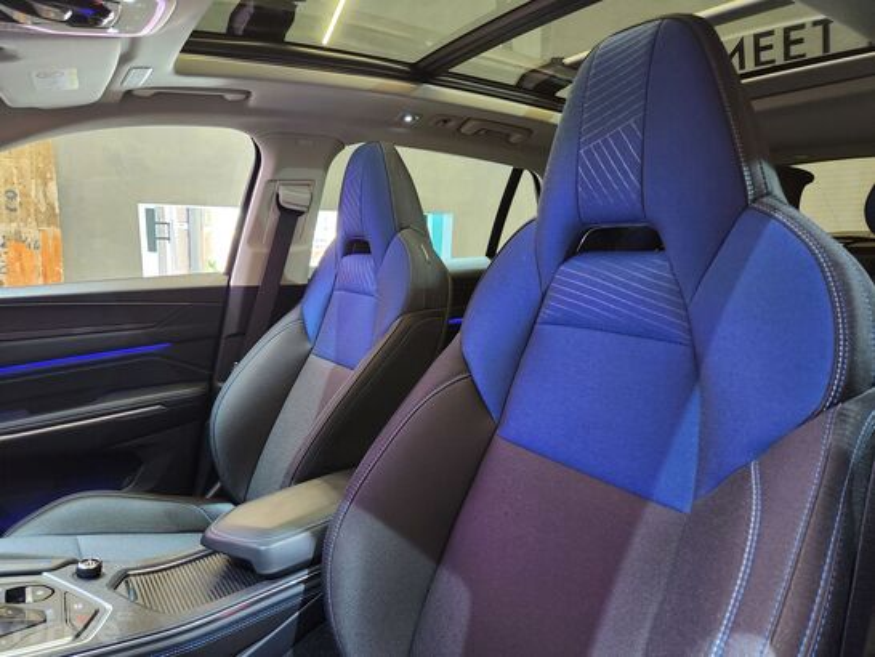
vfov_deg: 58.9
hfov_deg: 73.9
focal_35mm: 23
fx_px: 582
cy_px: 328
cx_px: 438
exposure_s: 1/24
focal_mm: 5.4
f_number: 1.8
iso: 640
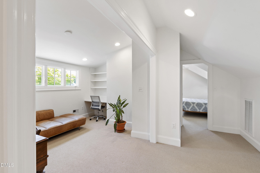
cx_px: 130
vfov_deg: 77.3
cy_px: 86
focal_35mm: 15
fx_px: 108
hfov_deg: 100.4
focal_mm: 10
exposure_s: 1/2
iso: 100
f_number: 8
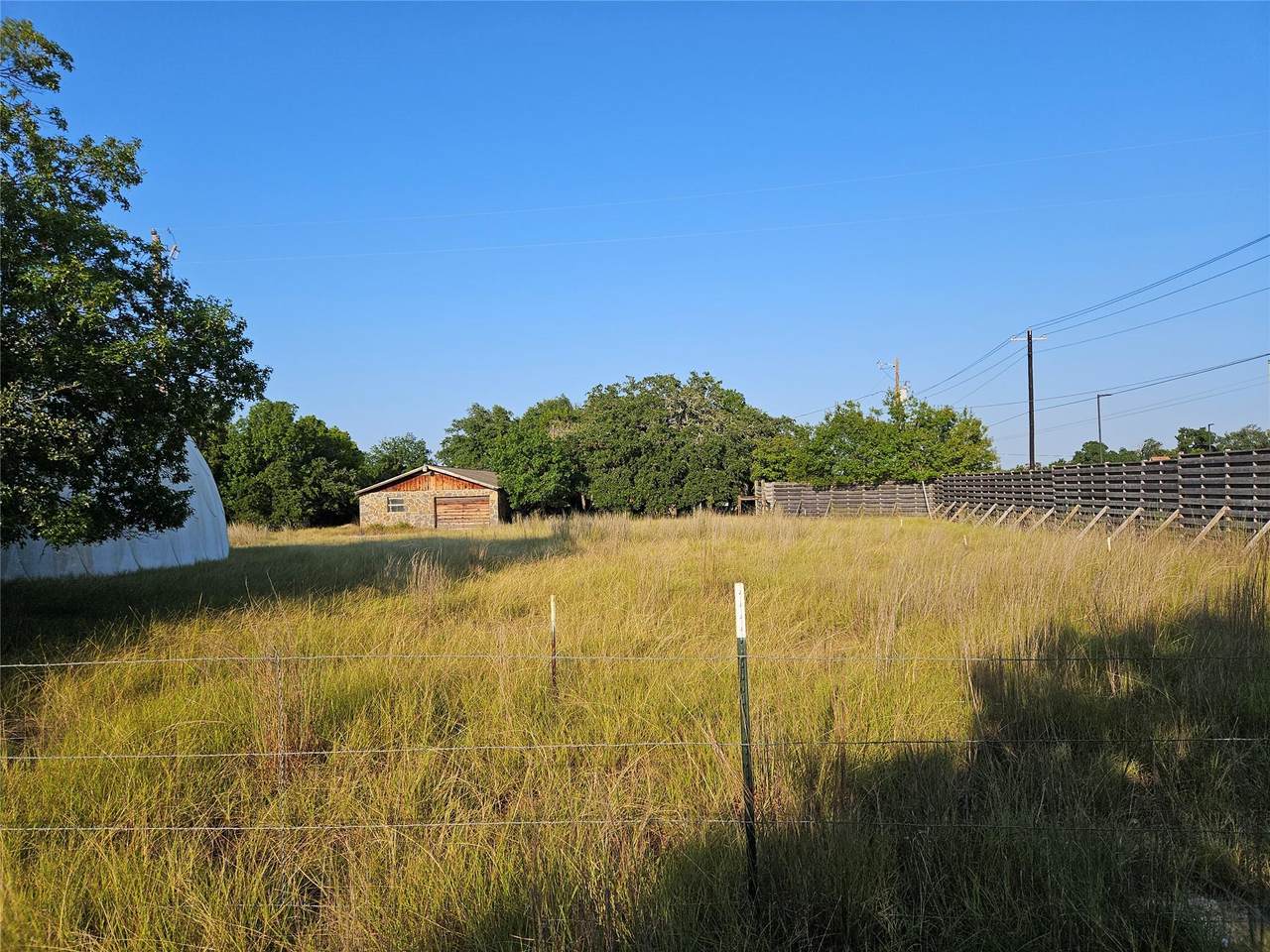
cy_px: 476
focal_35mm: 23
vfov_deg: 58.9
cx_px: 635
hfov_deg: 73.9
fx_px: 844
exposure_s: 1/1732
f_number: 1.8
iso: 25
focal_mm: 5.4
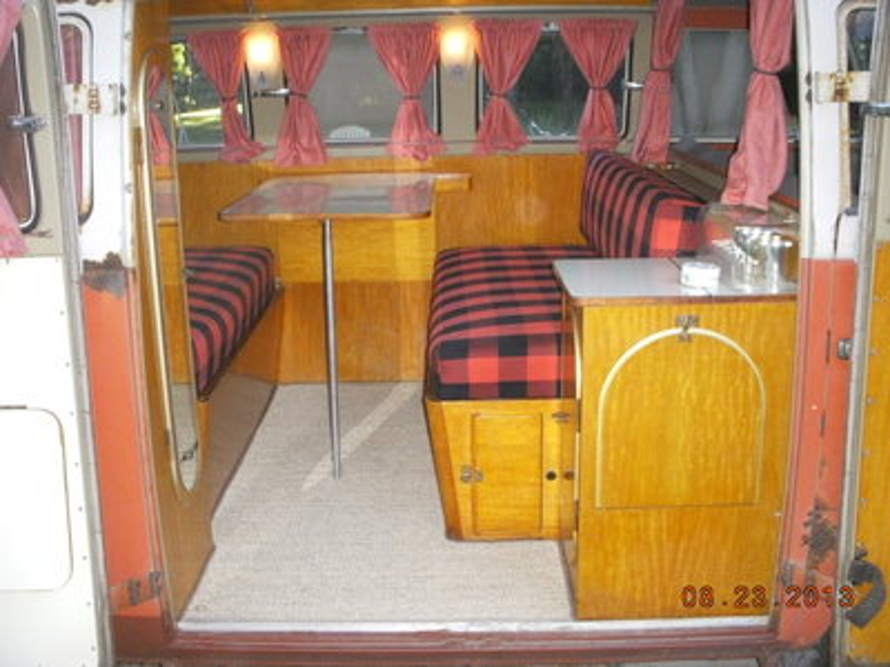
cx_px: 445
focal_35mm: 38
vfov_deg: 37.7
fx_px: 977
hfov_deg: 49.0
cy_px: 334
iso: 500
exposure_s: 1/160
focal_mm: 6.3
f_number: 3.3
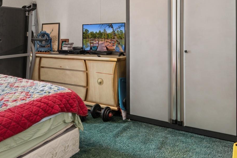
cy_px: 31
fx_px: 224
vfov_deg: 37.5
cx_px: 68
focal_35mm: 34
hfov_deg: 54.0
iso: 100
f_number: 4.8
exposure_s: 1/4
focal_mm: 13
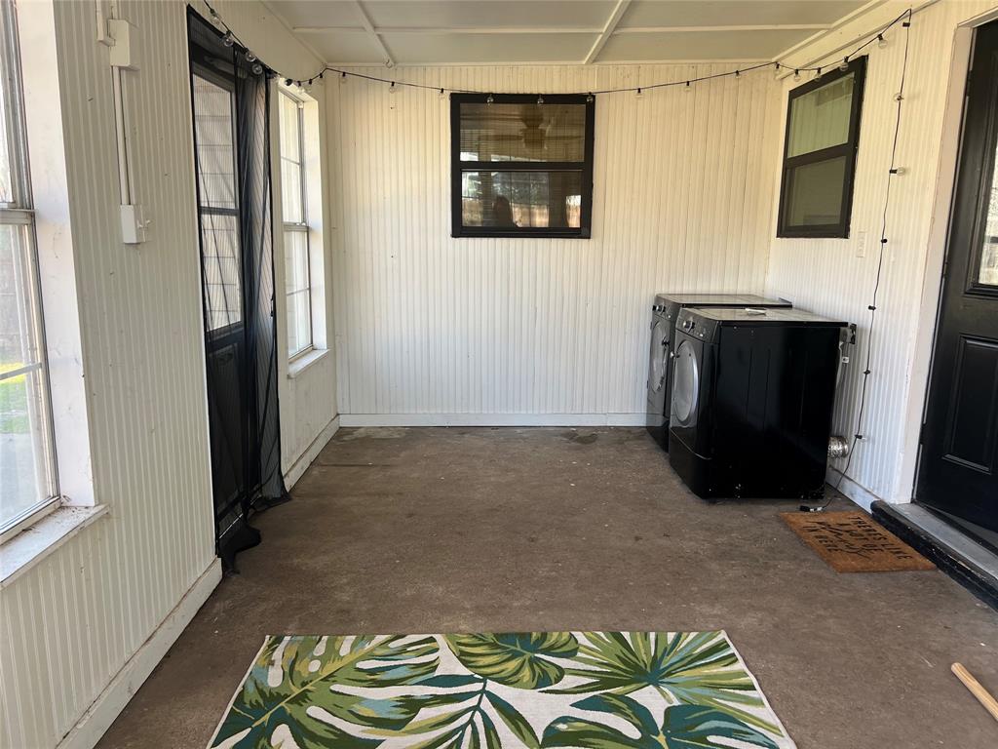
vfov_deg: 53.1
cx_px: 499
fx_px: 750
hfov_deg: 67.3
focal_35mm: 26
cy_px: 374
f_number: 1.5
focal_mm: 5.7
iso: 80
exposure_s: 1/121
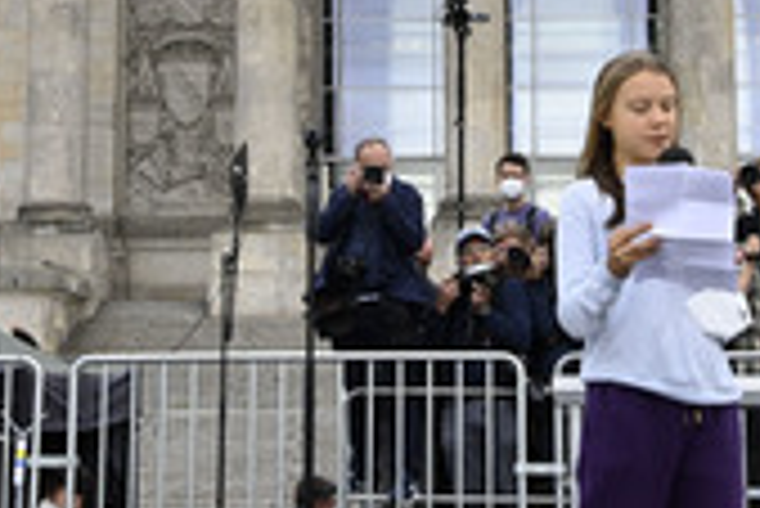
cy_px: -67
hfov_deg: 16.0
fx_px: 2704
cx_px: 407
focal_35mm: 128
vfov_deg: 10.6
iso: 1600
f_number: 11
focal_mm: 48
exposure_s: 1/250
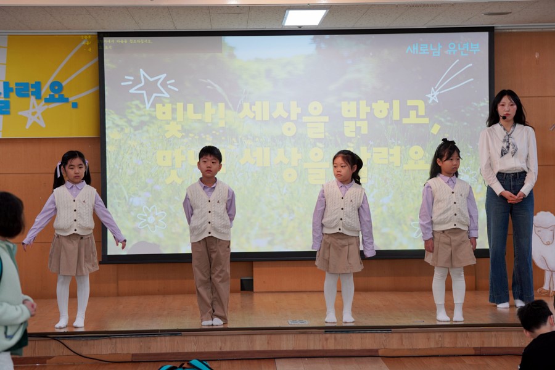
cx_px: 278
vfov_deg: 14.6
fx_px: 1449
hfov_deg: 21.7
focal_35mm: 94
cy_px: 185
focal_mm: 94
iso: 500
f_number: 4
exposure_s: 1/160
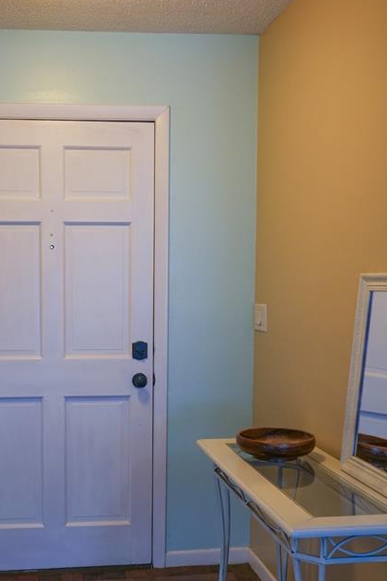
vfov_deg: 42.5
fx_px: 742
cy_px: 358
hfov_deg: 28.9
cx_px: 110
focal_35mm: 46
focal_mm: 24
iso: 800
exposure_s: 1/30
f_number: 4
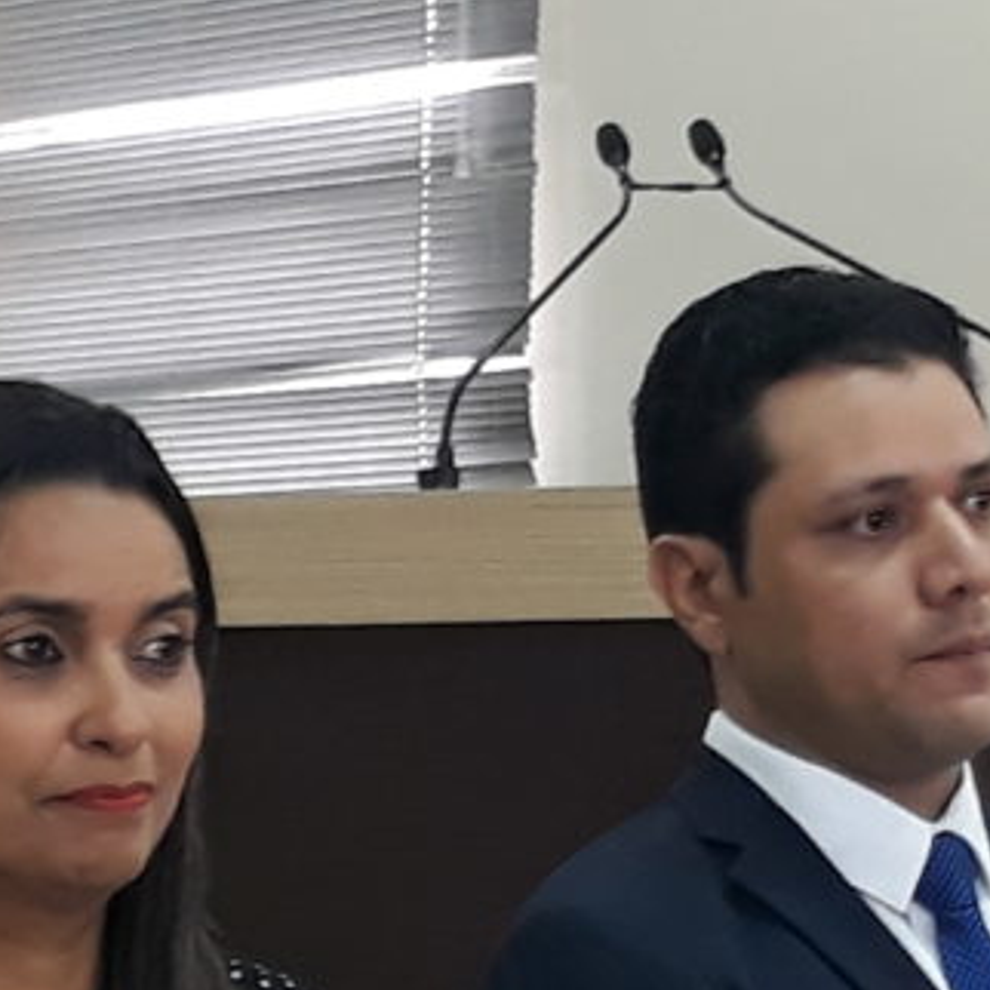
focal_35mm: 57
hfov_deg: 30.0
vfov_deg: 30.0
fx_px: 1844
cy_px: 606
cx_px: 526
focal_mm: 3.6
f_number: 1.9
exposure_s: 1/30
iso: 80
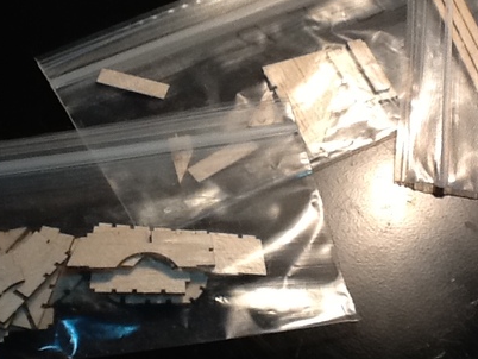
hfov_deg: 27.7
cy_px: 159
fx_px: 967
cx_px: 213
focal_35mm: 70
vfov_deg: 21.0
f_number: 2.4
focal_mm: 2.03
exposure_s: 1/30
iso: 100
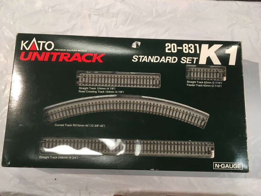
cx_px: 130
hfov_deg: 61.7
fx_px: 219
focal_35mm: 29
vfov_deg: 48.2
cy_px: 98
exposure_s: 1/30
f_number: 2.2
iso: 40
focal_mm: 4.15
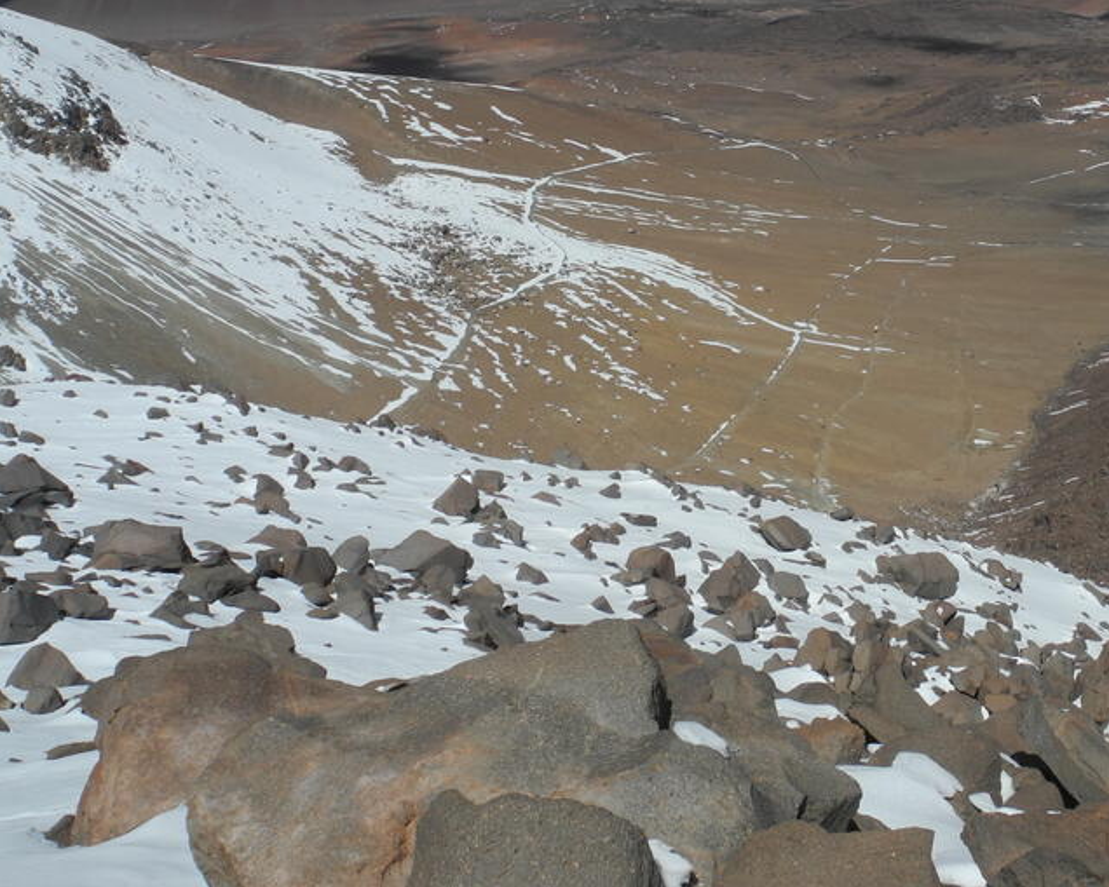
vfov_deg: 33.5
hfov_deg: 41.0
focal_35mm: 44
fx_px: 1444
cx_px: 807
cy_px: 234
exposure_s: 1/1000
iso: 100
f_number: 6.3
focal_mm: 6
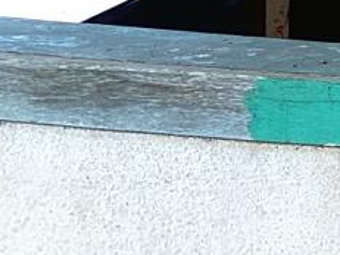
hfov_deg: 11.0
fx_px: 1512
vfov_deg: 9.1
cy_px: -227
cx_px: 784
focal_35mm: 154
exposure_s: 1/120
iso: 32
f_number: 2.4
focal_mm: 3.3
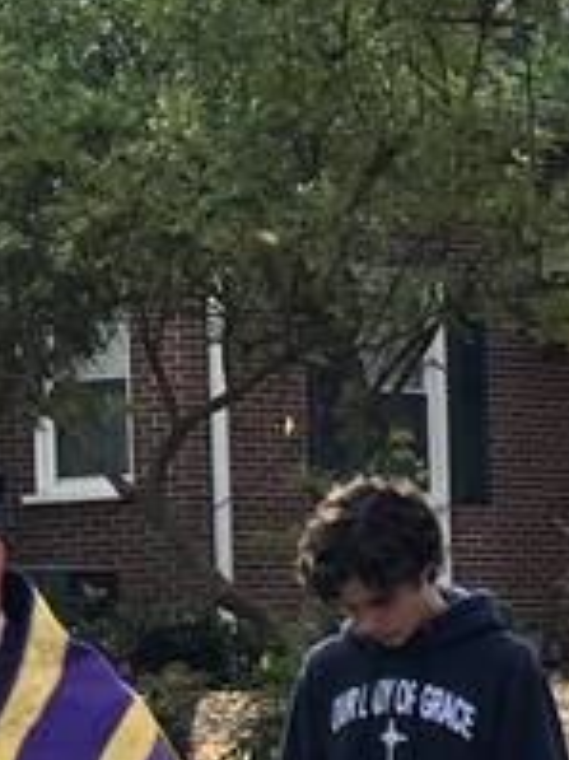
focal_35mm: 229
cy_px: 985
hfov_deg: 6.5
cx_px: 619
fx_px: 5024
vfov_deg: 8.5
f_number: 2.8
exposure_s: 1/150
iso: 20
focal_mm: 6.6
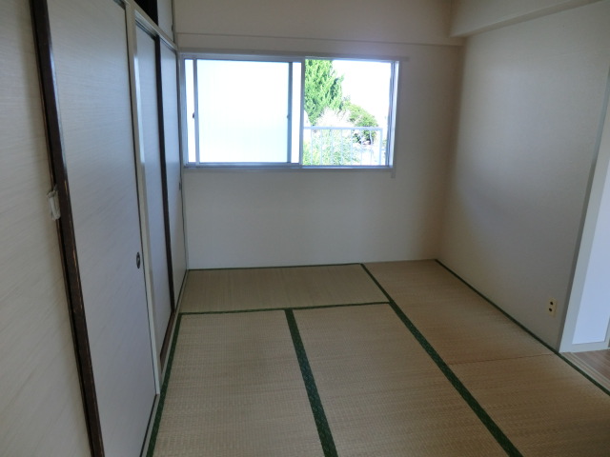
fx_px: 423
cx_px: 305
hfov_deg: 71.6
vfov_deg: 56.8
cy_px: 228
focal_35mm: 24
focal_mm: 4.3
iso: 80
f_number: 3.2
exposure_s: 1/125
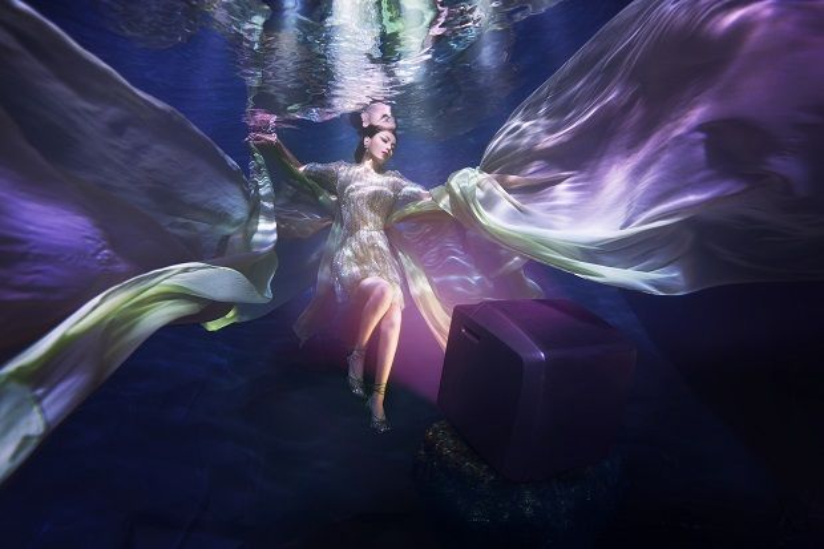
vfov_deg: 73.7
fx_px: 366
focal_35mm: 16
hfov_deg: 96.8
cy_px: 274
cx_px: 412
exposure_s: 1/500
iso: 800
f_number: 3.5
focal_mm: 16
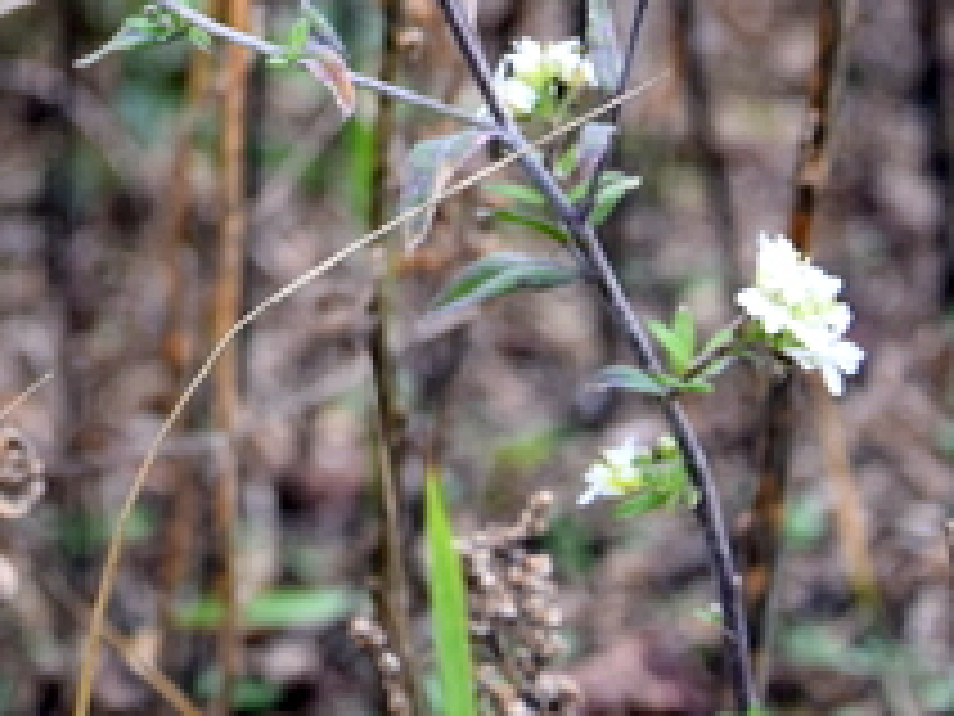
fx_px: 6311
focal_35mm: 229
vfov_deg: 6.4
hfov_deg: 8.6
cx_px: -171
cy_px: -248
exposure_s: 1/125
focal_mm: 42
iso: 400
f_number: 5.6
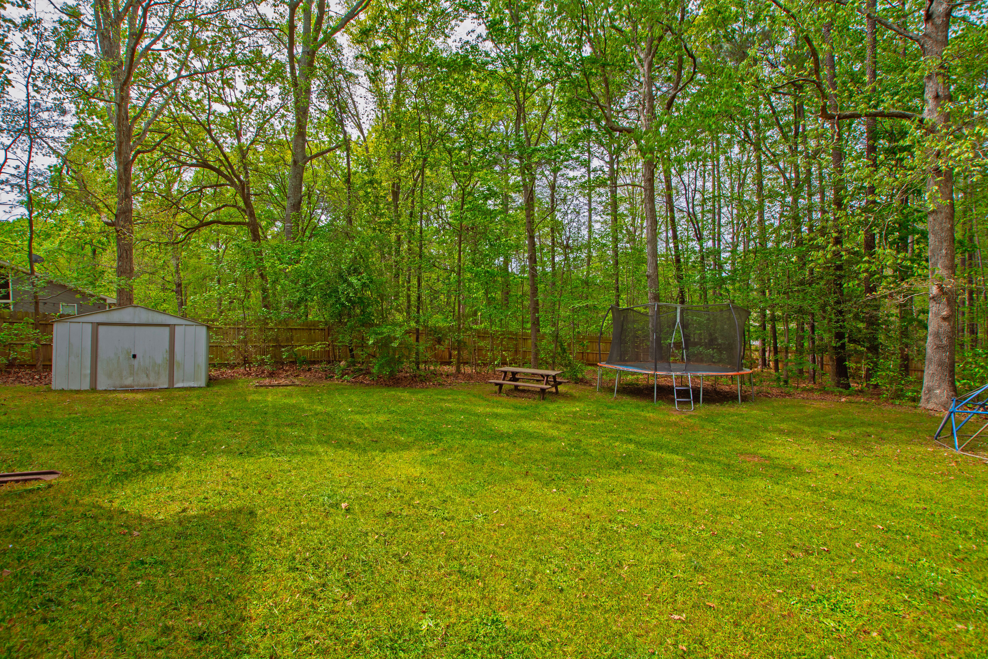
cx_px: 494
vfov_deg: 77.3
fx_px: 412
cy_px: 330
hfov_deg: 100.4
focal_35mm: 15
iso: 100
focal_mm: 10
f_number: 8
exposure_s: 1/50
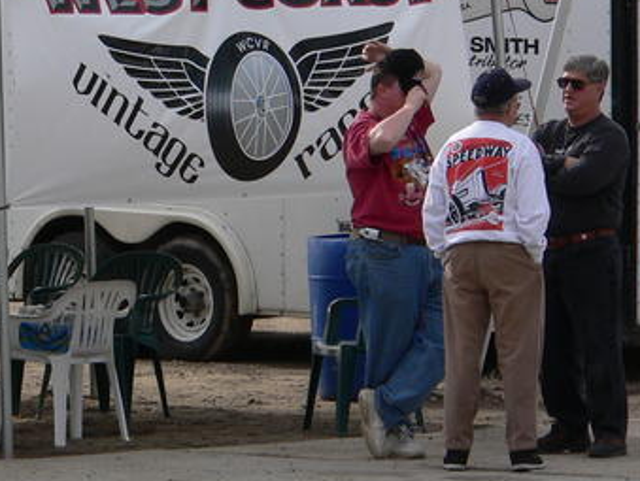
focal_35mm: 438
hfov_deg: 4.5
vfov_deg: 3.4
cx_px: -79
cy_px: 199
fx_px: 8107
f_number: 4
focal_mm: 31.3
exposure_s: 1/500
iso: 80
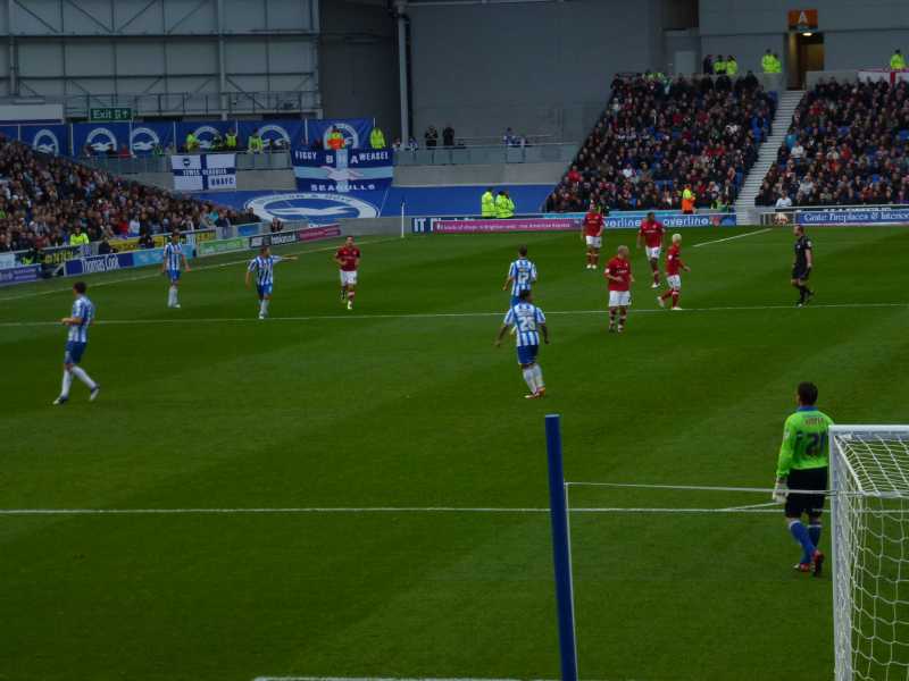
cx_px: 454
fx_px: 3440
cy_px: 340
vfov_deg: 11.3
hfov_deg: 15.1
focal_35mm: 131
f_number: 5.2
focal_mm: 23.4
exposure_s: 1/60
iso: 160
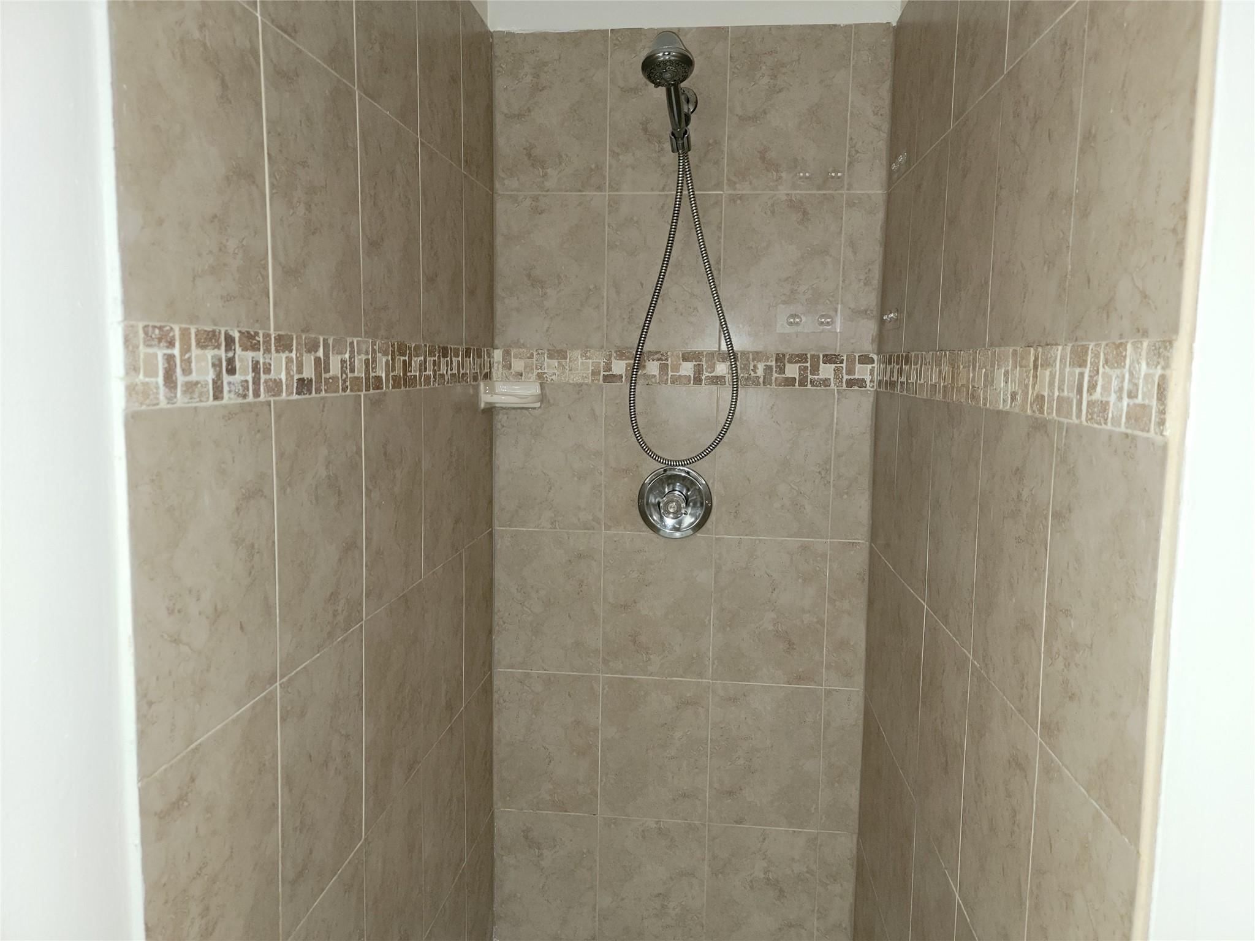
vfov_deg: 56.8
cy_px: 470
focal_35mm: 24
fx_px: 870
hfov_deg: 71.6
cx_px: 628
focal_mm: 6.7
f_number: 1.8
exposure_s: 1/19.1
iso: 125
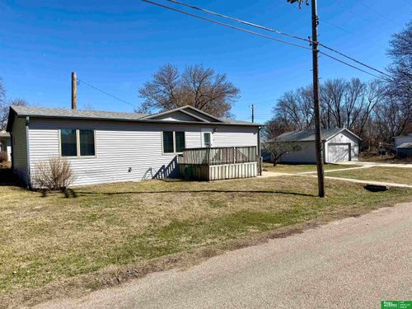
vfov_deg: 56.8
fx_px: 286
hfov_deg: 71.6
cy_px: 154
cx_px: 206
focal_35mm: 24
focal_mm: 6.76
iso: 80
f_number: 1.78
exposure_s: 1/5319
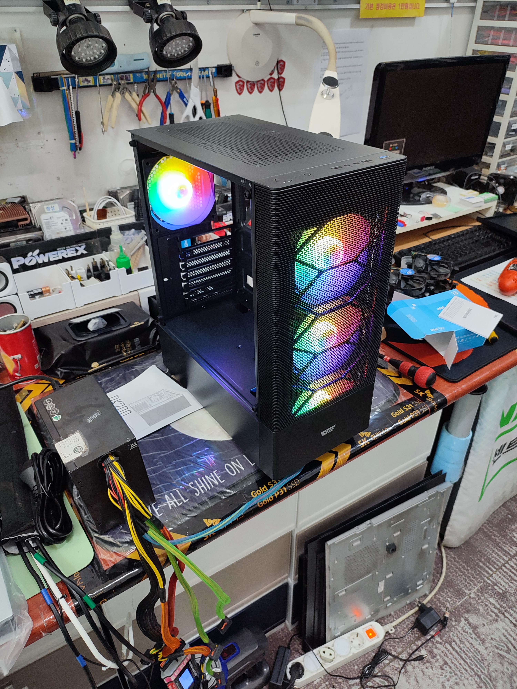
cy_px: 344
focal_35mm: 24
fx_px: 478
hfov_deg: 56.8
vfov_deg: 71.6
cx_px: 258
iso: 203
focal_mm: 5.89
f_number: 1.89
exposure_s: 1/30
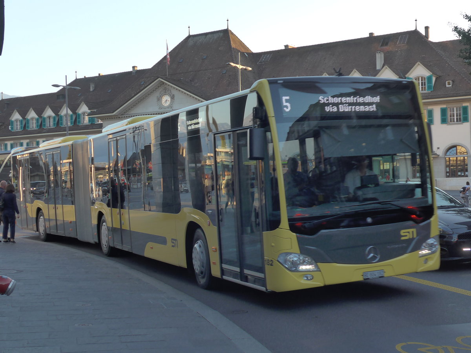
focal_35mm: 52
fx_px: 708
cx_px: 236
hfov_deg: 36.8
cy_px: 176
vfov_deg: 28.0
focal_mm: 10.7
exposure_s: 1/125
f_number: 3.3
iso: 160
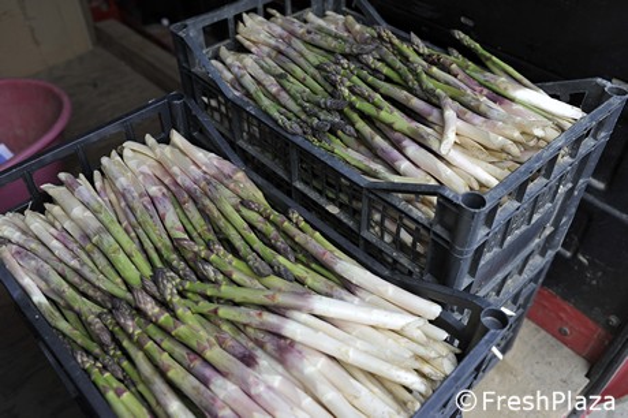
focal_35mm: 32
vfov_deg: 41.1
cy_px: 209
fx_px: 558
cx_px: 314
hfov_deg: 58.8
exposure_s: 1/250
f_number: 5
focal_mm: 32
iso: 200
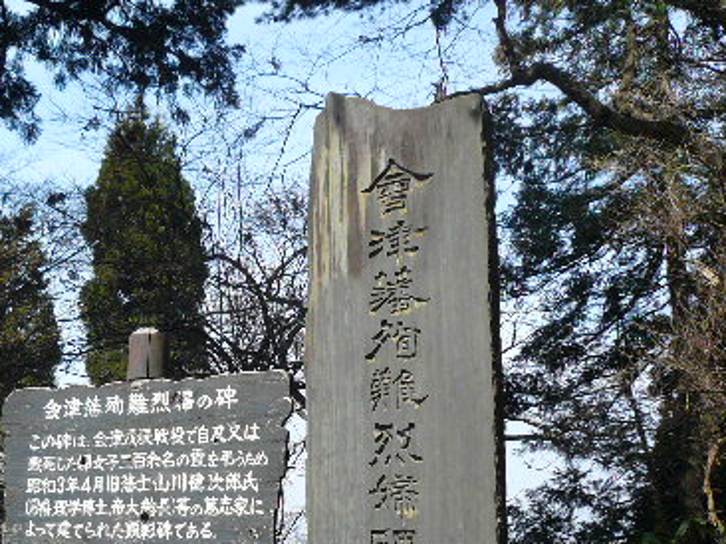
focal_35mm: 49
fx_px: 1027
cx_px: 139
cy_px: 399
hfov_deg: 37.5
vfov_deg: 29.2
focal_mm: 4.6
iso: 100
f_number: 2.8
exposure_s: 1/1000
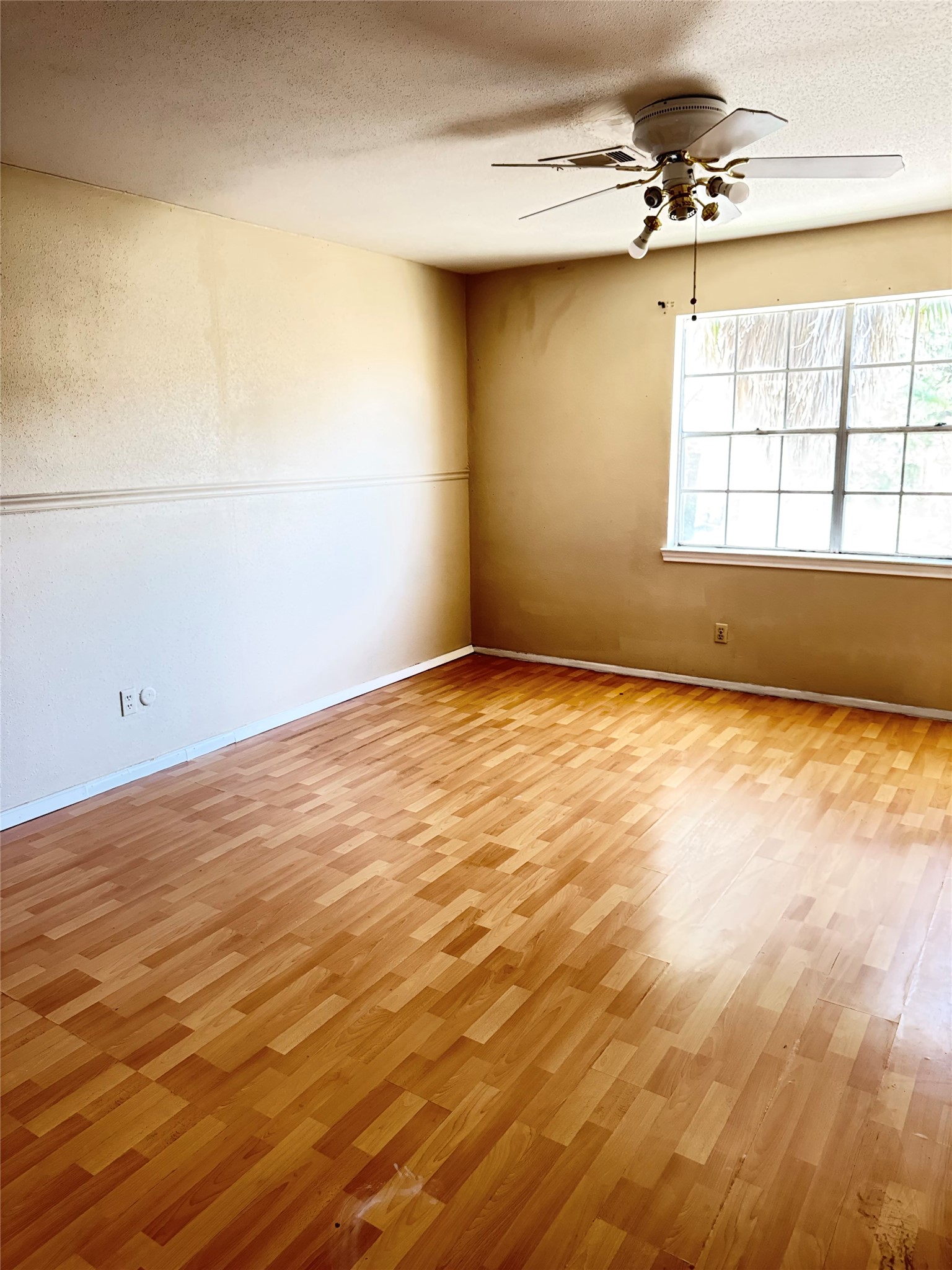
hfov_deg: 56.8
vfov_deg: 71.6
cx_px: 476
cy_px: 635
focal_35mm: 24
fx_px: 880
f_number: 1.78
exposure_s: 1/60
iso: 640
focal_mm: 6.76
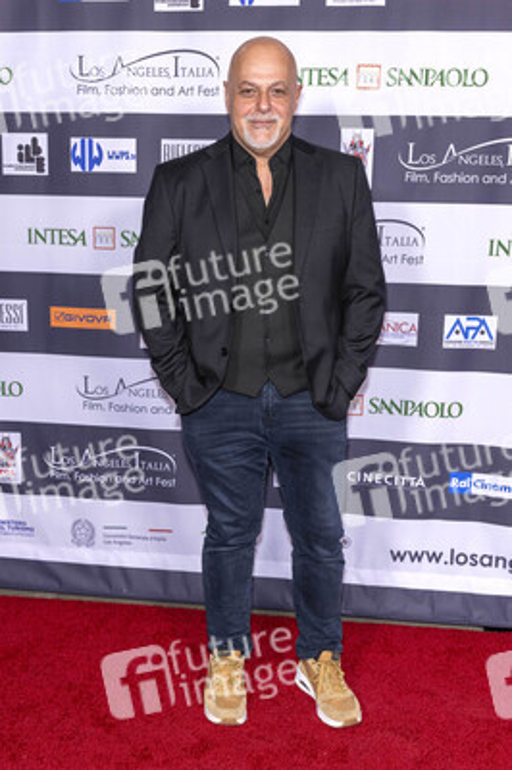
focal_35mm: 34
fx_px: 727
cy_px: 385
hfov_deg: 38.8
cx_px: 256
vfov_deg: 55.8
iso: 800
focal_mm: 34
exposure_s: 1/200
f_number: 5.6
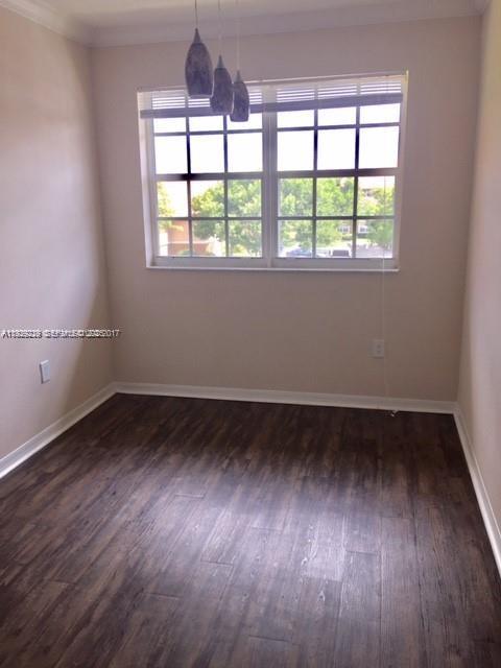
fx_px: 560
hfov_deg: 48.2
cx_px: 250
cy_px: 334
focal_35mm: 29
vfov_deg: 61.7
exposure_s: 1/132
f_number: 2.2
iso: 32
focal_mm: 4.15
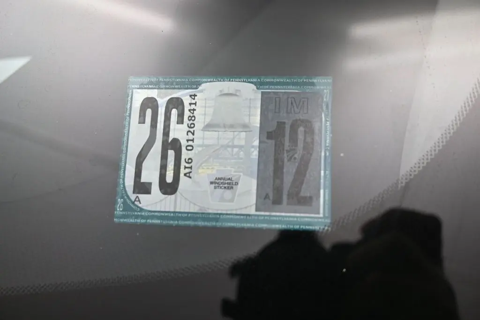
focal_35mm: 38
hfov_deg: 51.3
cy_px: 160
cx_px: 240
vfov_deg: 35.5
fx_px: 500
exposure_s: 1/250
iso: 320
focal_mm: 25
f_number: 4.2
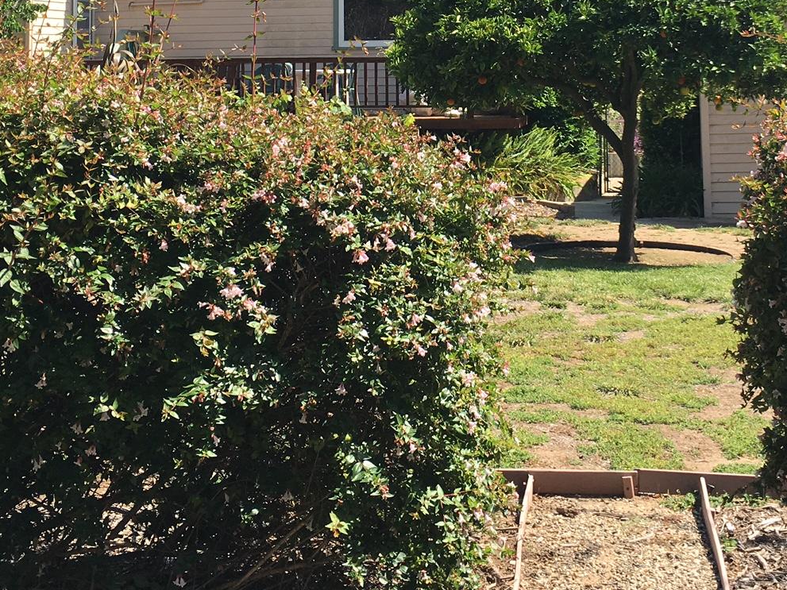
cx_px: 457
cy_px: 34
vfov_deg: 24.0
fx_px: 1341
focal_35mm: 59
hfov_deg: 32.6
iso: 25
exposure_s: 1/818
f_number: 2.2
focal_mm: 4.15
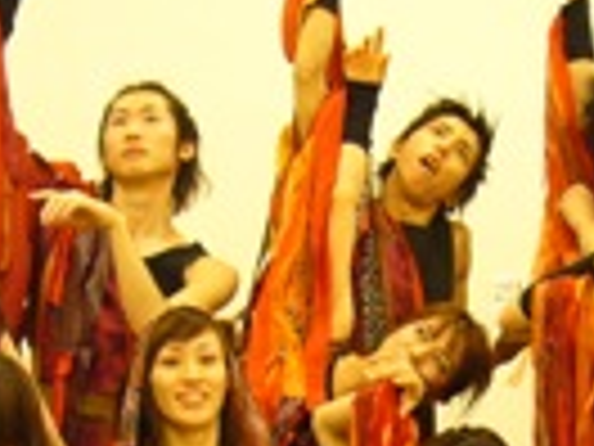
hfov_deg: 14.4
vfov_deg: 10.6
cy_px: 572
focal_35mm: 137
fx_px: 2351
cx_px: 421
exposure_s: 1/15
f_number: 3
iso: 125
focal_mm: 6.6
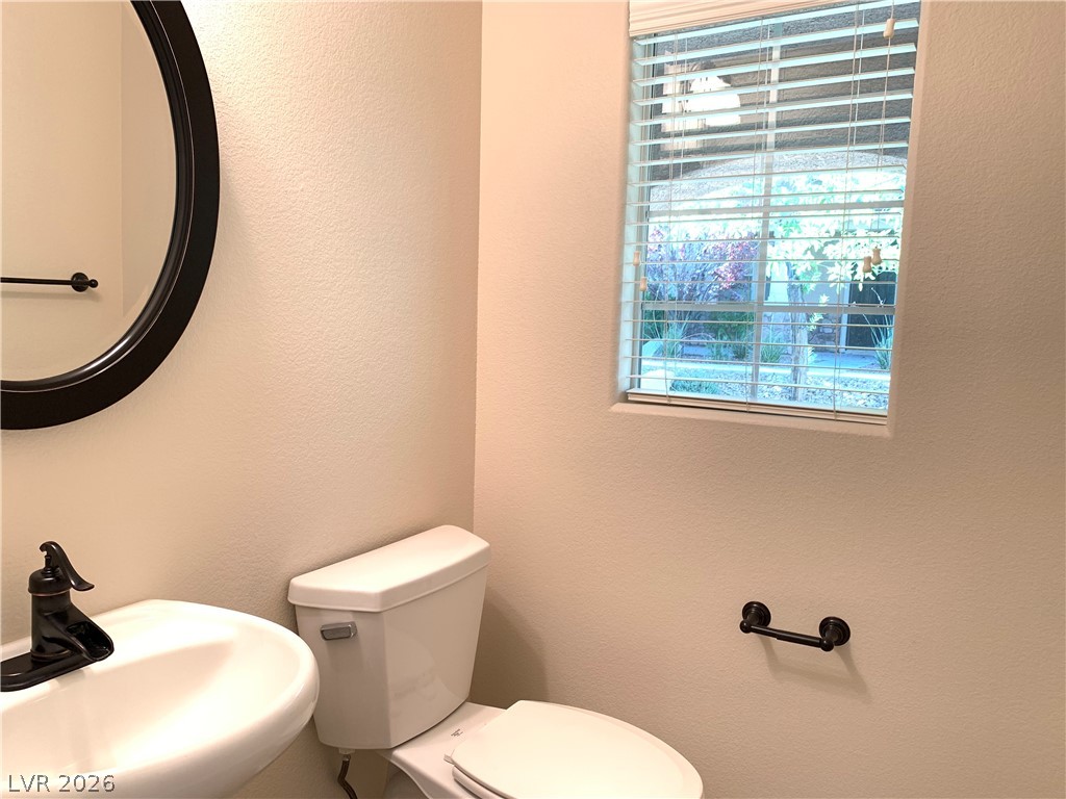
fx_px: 801
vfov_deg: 53.1
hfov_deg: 67.3
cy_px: 400
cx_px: 533
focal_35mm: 26
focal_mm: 4.25
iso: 64
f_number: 1.8
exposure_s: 1/60
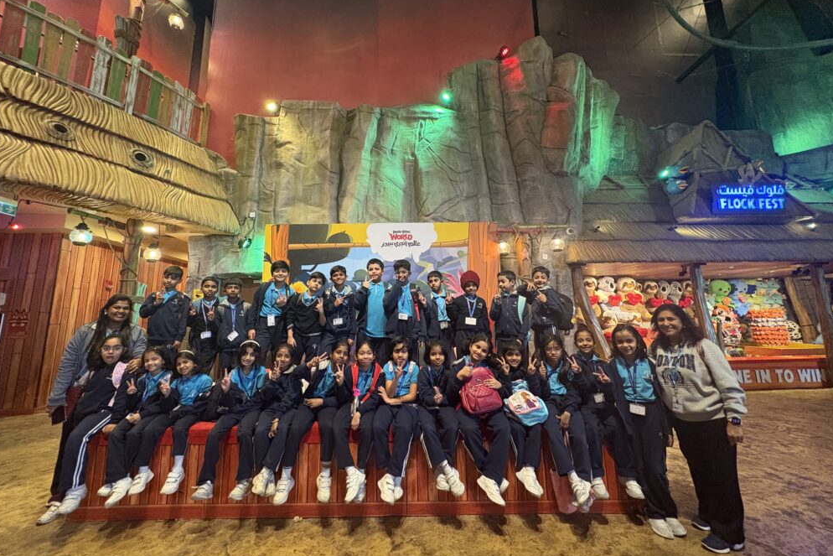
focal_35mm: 15
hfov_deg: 100.4
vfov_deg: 77.2
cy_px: 258
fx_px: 347
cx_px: 406
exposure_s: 1/50
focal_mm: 2.22
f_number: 2.2
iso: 640
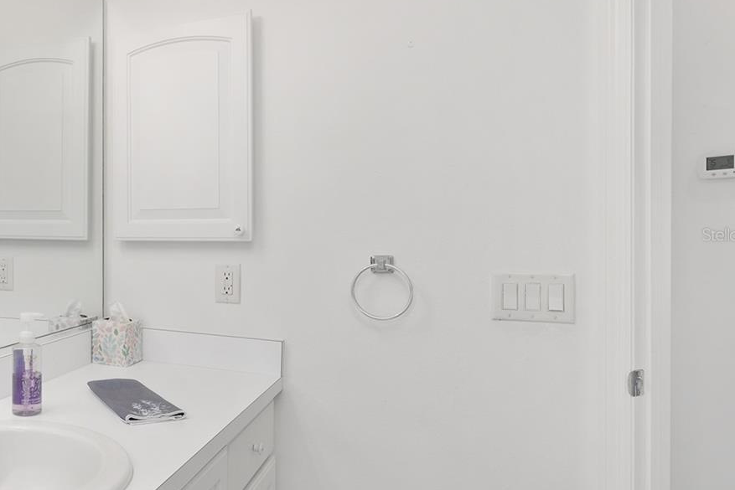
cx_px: 106
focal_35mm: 31
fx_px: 633
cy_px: 235
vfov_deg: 42.3
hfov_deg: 54.3
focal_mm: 17
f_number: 7.1
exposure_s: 1/5
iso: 125
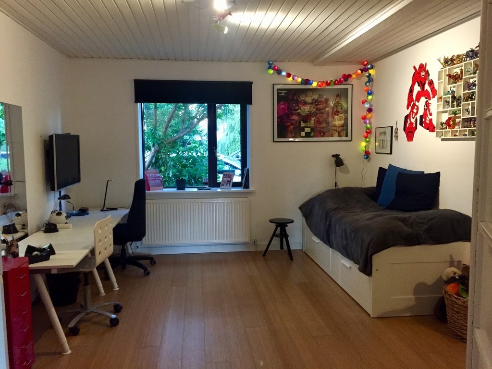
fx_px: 412
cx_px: 246
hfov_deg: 61.7
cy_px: 184
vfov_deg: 48.2
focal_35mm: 29
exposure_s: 1/25
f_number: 2.2
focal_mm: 4.15
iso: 250
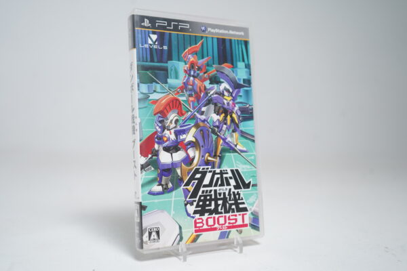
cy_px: 136
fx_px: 430
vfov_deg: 35.1
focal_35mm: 38
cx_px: 204
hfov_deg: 50.7
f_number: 5
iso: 640
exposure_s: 1/40
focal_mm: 38
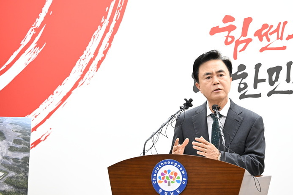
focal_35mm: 231
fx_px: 1879
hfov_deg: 8.9
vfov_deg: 5.9
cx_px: 166
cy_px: 99
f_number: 5.6
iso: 2000
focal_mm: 200
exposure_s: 1/200
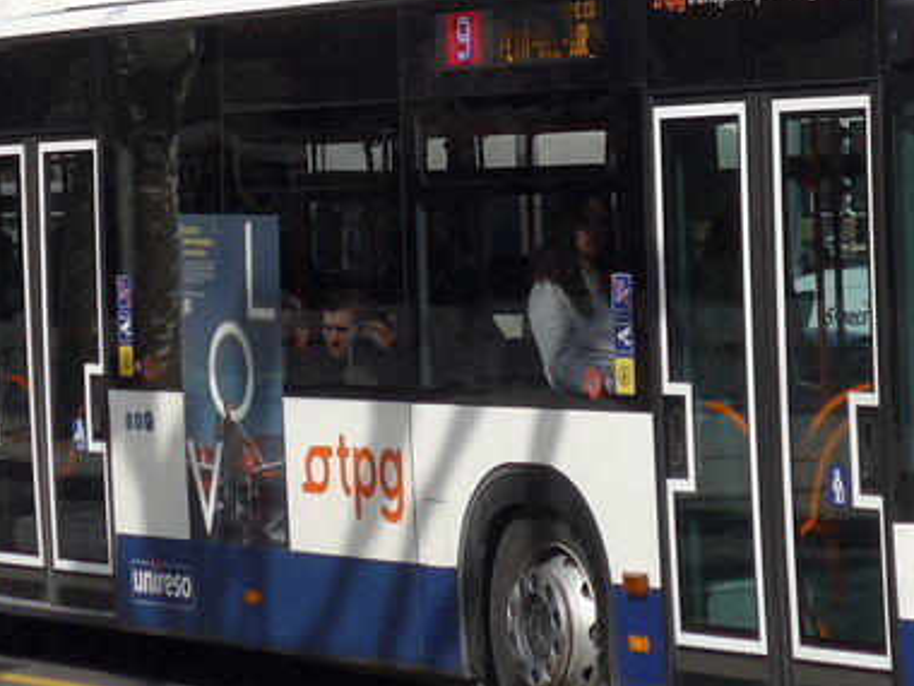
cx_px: 493
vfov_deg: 7.6
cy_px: 82
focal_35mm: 196
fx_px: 5175
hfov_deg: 10.1
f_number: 3.7
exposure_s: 1/1000
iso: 80
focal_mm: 12.7
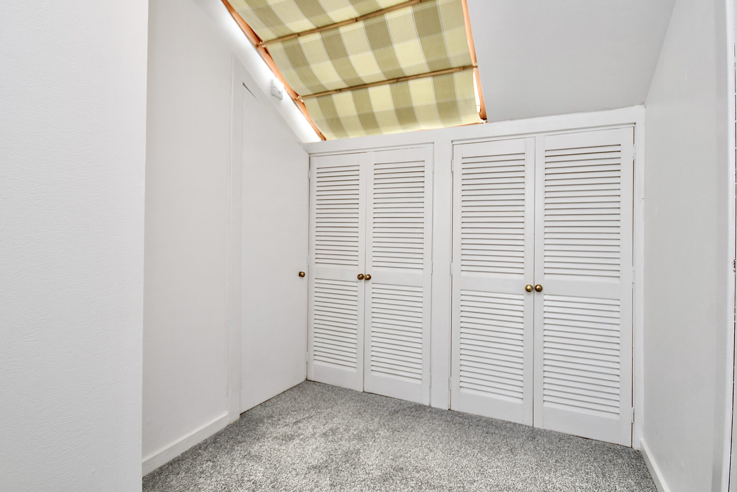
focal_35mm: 17
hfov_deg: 93.3
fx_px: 348
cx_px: 378
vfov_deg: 70.3
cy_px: 223
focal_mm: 10
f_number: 4
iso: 250
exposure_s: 1/60
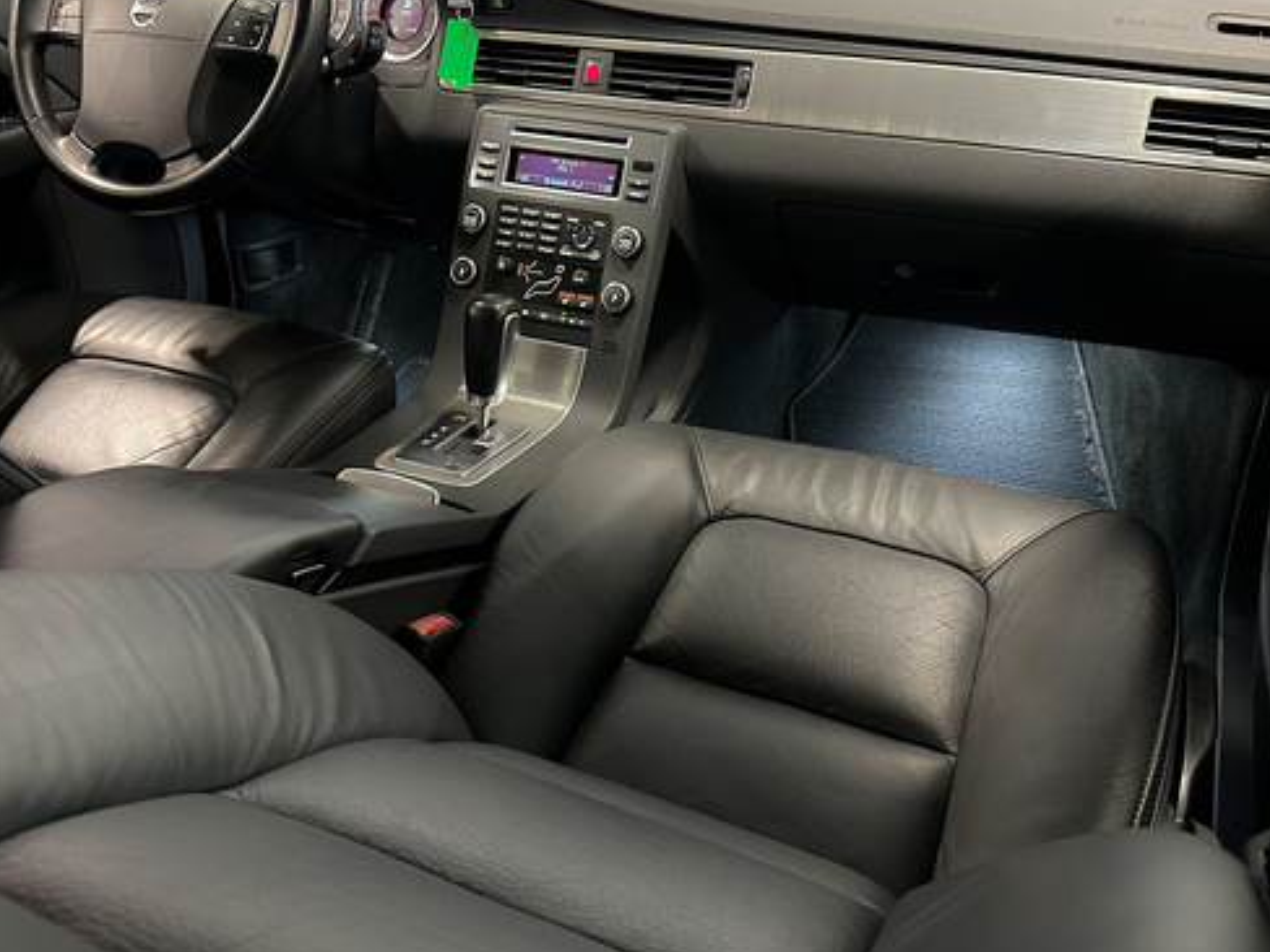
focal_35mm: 32
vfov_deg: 44.1
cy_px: 437
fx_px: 1174
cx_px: 617
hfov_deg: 56.8
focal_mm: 6.86
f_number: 1.8
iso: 1000
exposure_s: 1/35
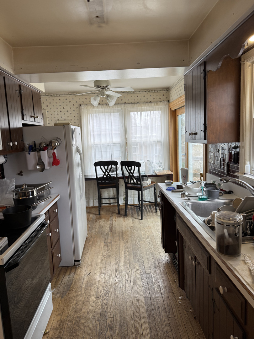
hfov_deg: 56.8
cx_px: 127
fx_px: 235
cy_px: 170
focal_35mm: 24
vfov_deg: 71.6
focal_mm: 6.76
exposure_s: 1/60
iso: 125
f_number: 1.78
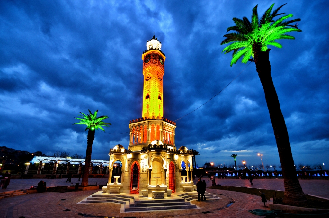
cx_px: 164
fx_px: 150
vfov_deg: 71.8
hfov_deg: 95.1
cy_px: 109
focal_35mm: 16
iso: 320
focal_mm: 11
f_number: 2.8
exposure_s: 1/20
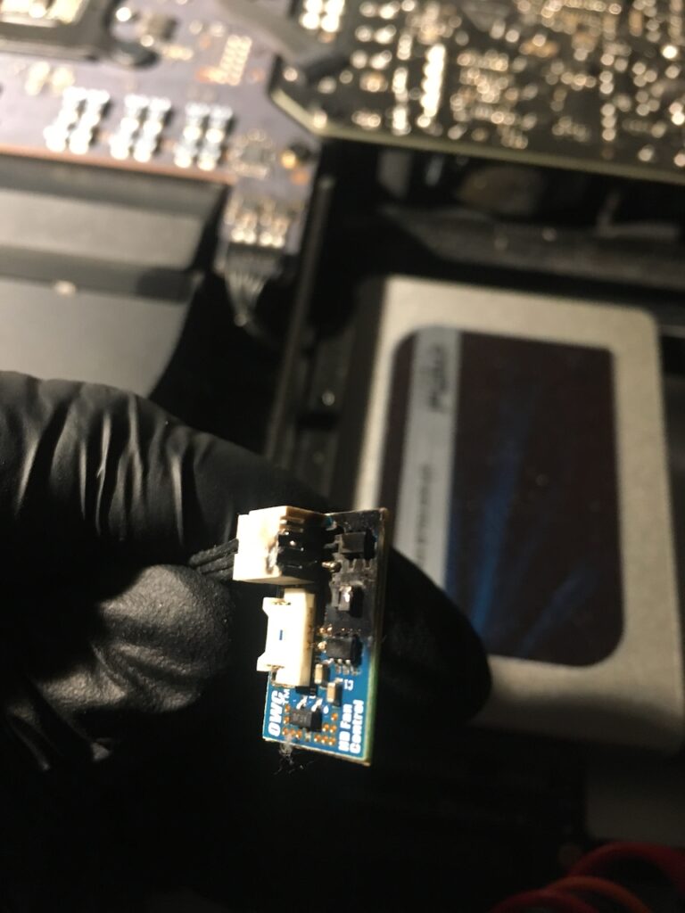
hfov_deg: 48.2
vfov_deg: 61.7
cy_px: 456
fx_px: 765
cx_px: 342
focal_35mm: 29
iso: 250
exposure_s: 1/33
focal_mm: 4.15
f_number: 2.2
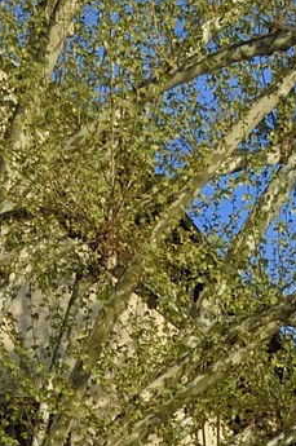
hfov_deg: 5.2
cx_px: 279
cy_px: 1300
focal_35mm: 265
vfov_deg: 7.0
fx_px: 3278
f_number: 10
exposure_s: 1/320
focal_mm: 38
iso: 200
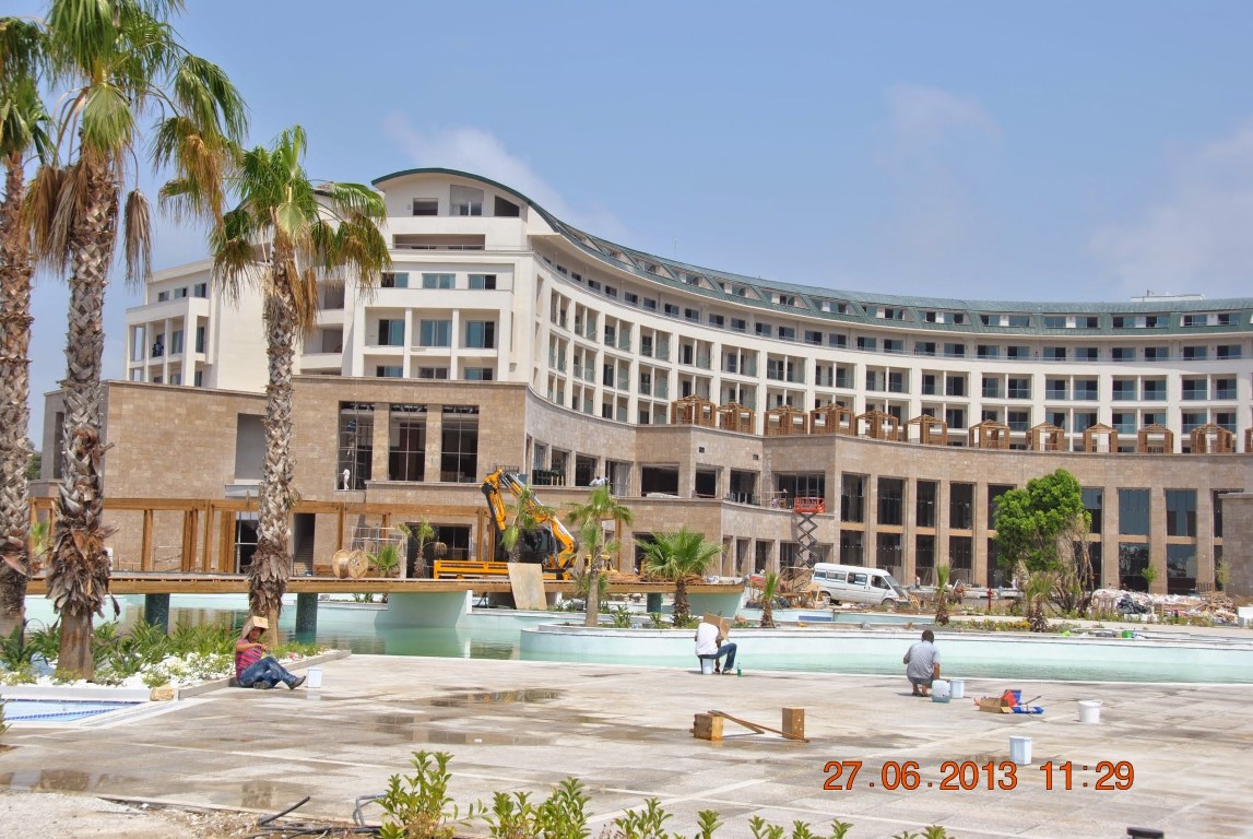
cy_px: 420
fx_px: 1673
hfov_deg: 41.1
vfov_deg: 28.2
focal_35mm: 48
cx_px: 626
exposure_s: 1/320
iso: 100
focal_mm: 32
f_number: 9
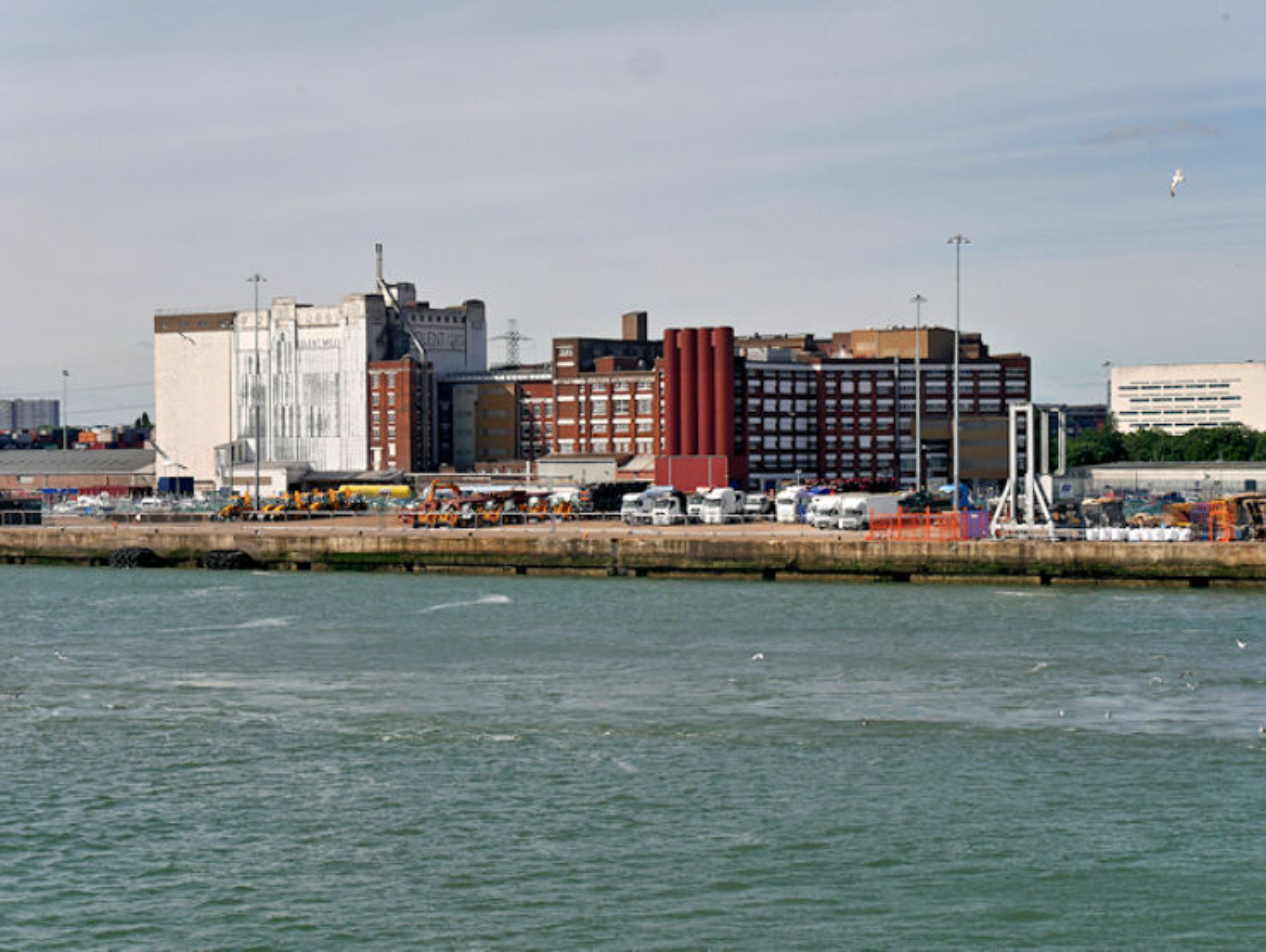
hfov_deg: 24.4
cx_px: 633
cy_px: 476
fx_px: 2929
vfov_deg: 18.5
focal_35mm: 80
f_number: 10
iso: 200
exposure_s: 1/400
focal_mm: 40
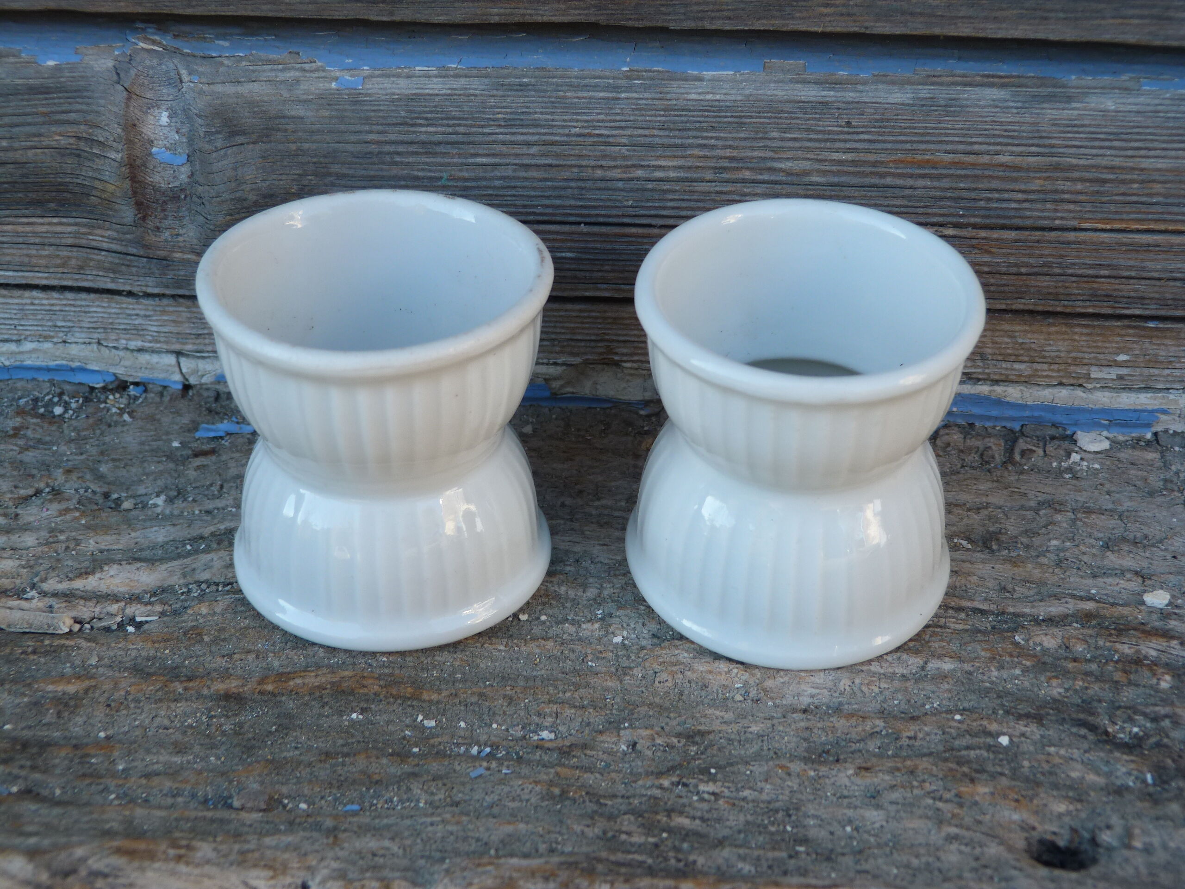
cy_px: 444
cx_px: 592
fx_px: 1746
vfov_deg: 28.6
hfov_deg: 37.5
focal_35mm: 51
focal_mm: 9.2
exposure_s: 1/100
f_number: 3.2
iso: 80
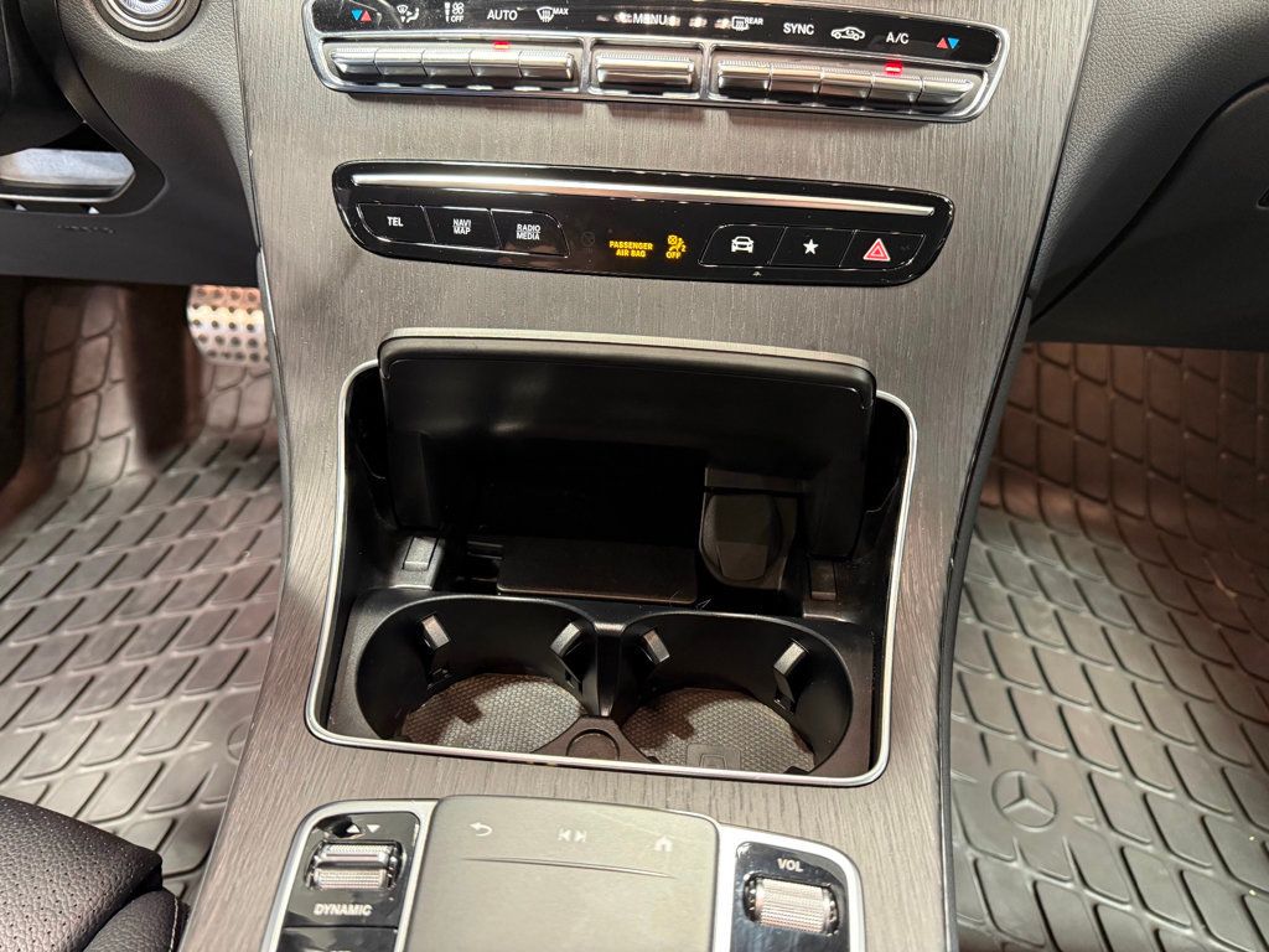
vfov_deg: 56.8
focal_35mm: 24
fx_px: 880
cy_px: 476
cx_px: 634
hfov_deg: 71.6
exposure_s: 1/60
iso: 640
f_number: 1.78
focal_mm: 6.76
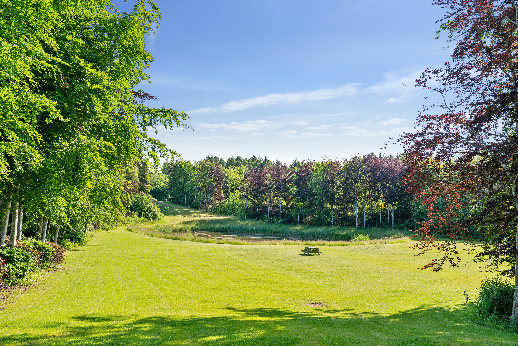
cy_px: 173
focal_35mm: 32
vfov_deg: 41.1
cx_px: 259
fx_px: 460
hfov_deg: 58.7
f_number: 4.5
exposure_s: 1/320
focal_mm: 32
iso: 160
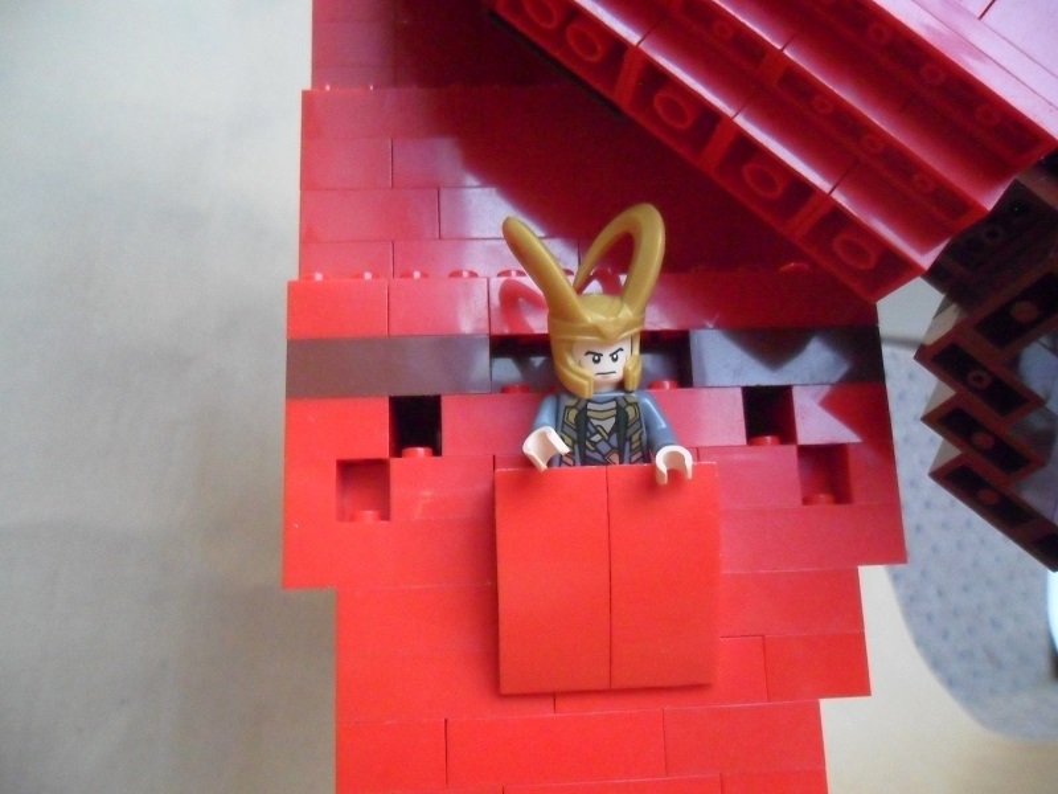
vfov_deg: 51.4
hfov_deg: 65.3
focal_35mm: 27
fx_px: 825
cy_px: 397
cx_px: 529
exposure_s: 1/30
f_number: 3.5
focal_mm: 4.9
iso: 640
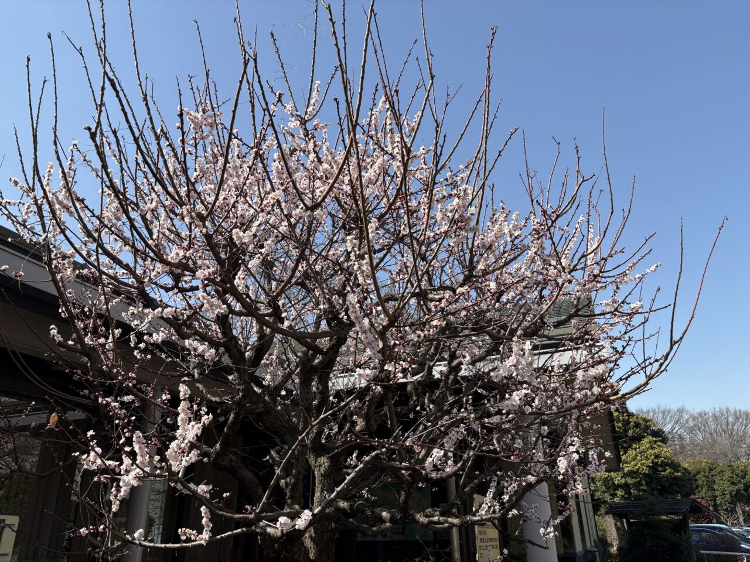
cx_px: 375
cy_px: 281
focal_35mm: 26
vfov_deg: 53.1
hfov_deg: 67.3
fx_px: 563
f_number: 1.6
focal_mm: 5.96
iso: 50
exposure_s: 1/2639
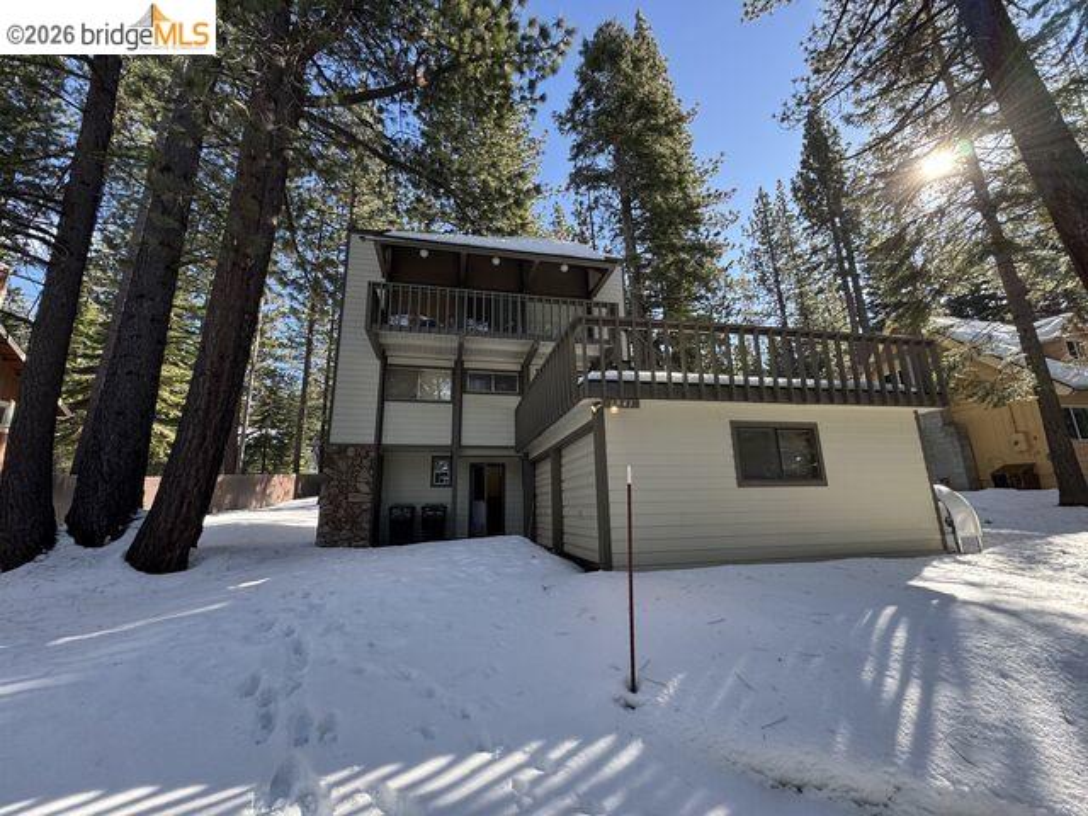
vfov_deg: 85.7
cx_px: 544
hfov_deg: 102.1
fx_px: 440
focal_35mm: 14
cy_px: 408
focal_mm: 2.22
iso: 40
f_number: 2.2
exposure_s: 1/223
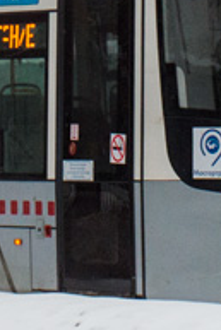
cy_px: -227
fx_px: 3861
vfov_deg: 4.9
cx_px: -178
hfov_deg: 3.3
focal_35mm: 420
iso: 400
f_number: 6.3
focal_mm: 45
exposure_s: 1/400
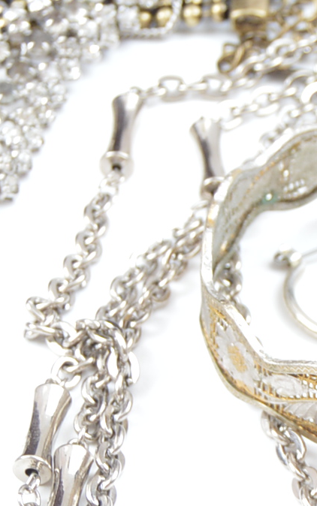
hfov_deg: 6.0
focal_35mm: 218
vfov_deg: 9.5
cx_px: 497
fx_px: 3010
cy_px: 544
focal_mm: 32
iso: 200
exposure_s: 1/160
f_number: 4.5
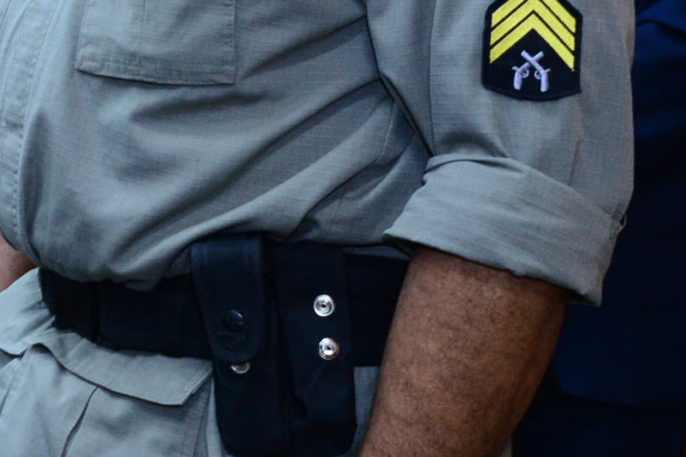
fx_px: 2496
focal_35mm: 131
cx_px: -432
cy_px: -189
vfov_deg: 10.2
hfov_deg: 14.3
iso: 2500
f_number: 5
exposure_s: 1/60
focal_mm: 35
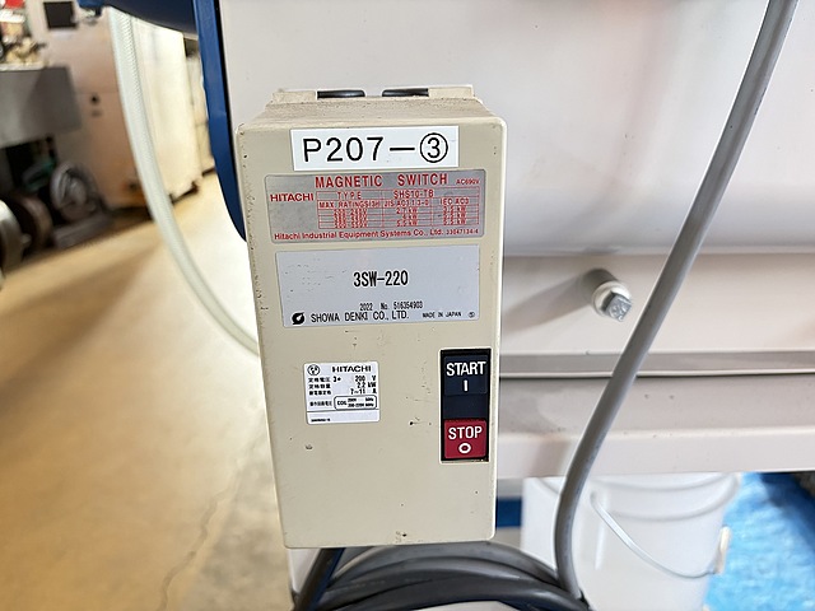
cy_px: 306
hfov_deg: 67.3
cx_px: 408
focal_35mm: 26
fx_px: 612
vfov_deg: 53.1
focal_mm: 5.96
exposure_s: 1/60
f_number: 1.6
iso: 320
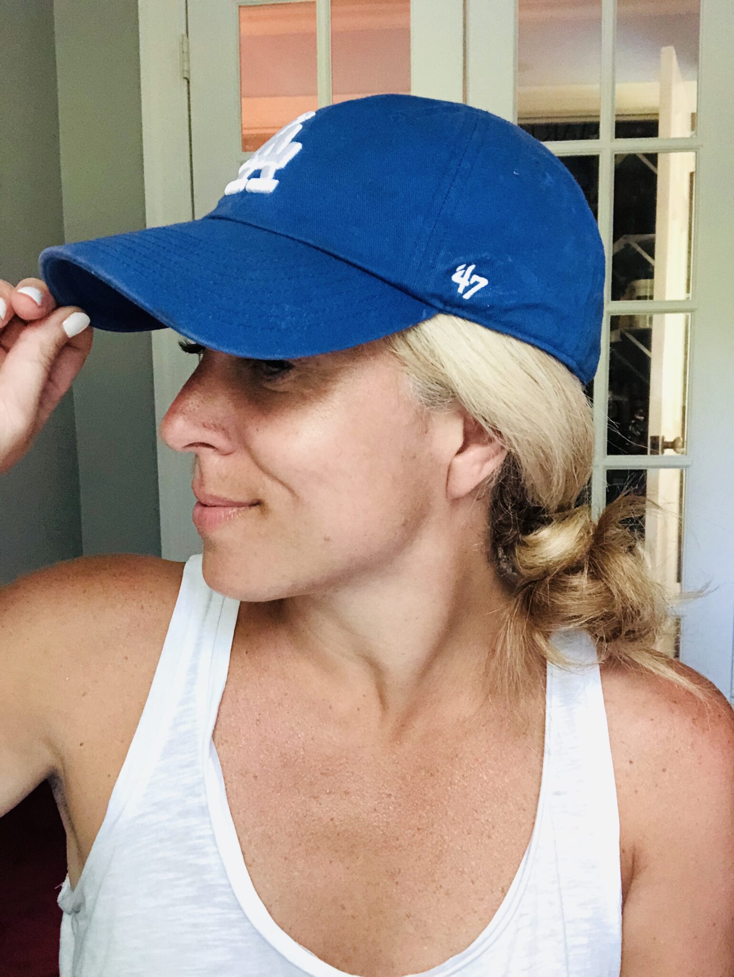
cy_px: 488
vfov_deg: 56.8
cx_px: 367
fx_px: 904
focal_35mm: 32
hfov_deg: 44.2
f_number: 2.2
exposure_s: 1/15
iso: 640
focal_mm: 2.87
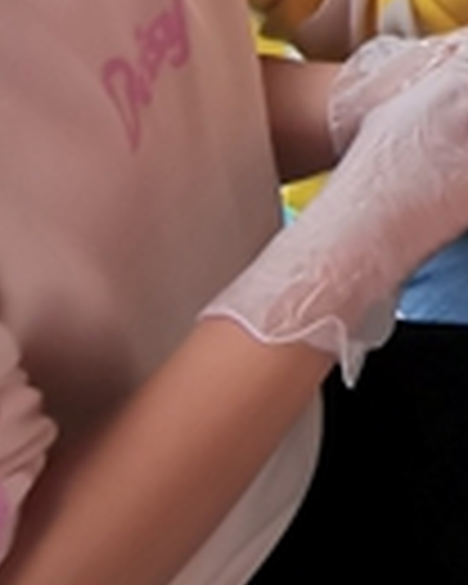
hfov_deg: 13.8
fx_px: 1420
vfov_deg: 18.8
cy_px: -423
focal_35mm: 82
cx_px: 1094
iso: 50
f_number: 2.2
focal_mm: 2.26
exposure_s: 1/162
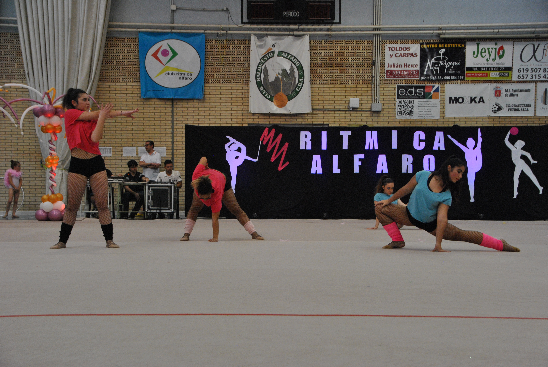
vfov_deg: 19.8
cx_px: 274
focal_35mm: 69
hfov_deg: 29.2
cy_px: 184
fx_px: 1052
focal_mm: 46
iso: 800
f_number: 6.3
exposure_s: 1/160
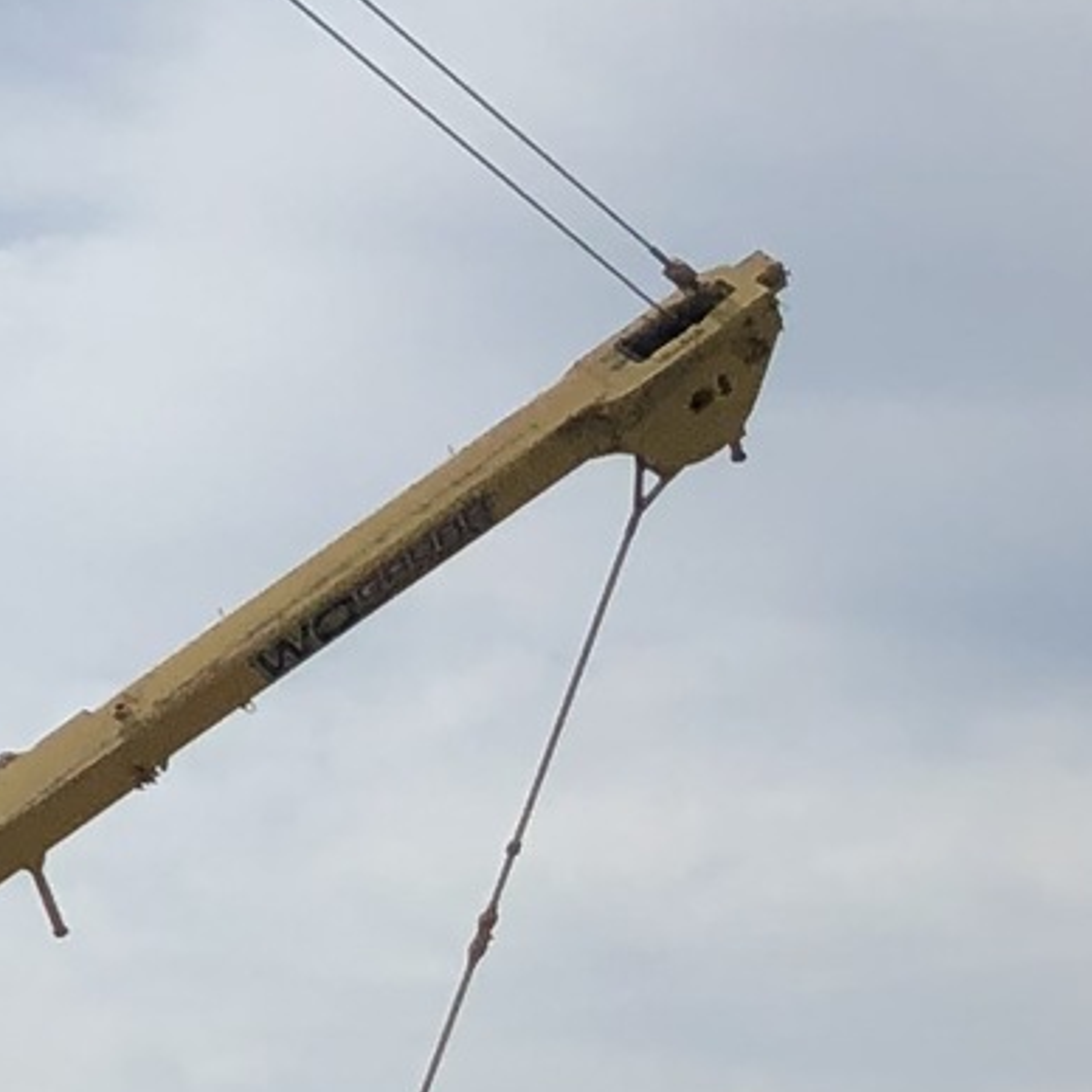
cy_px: 386
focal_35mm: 170
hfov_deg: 8.7
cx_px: -2014
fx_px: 6067
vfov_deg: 10.3
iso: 20
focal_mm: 3.99
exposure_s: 1/6944
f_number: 1.8
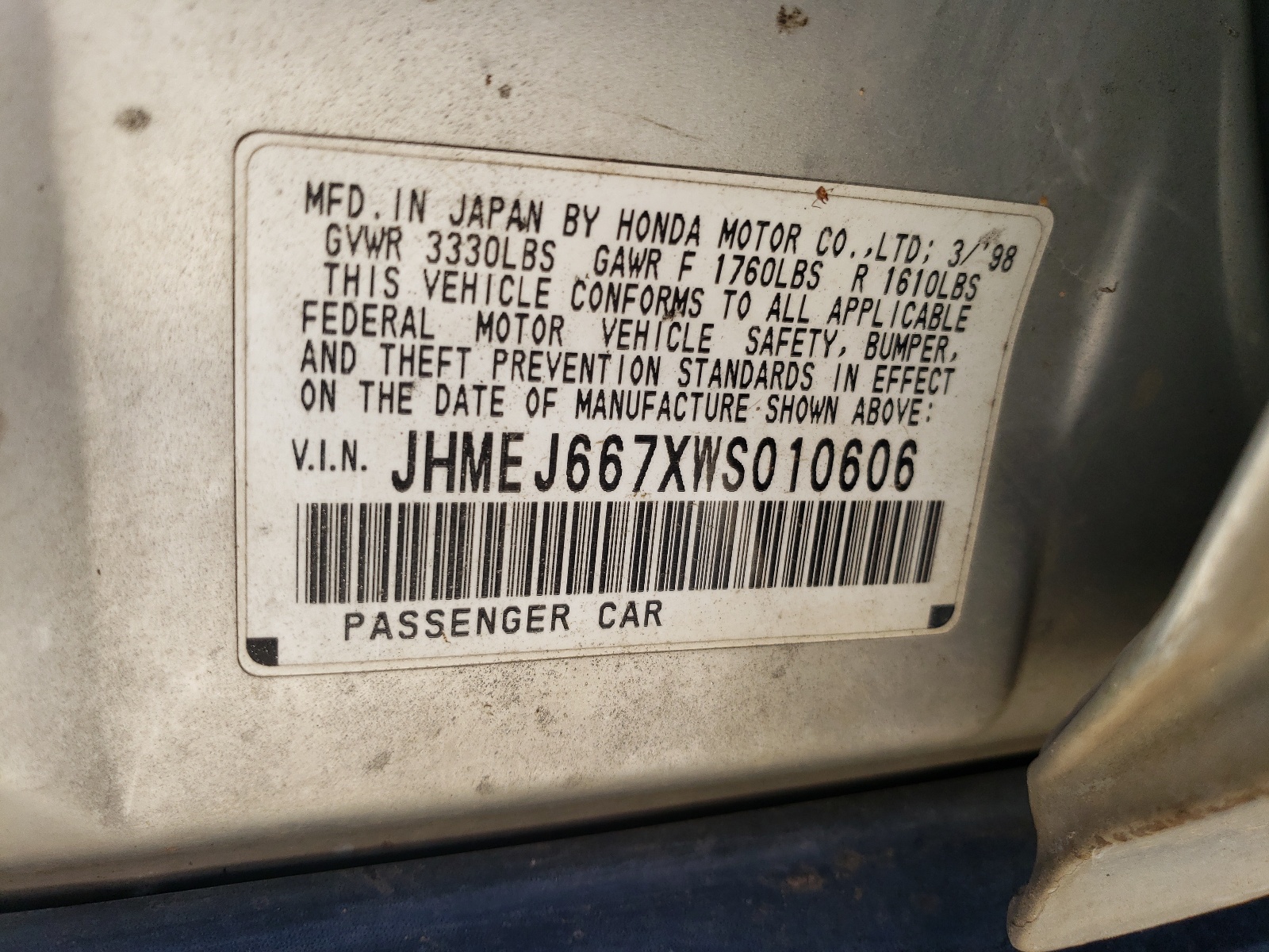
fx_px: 953
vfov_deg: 53.1
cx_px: 634
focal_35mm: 26
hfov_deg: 67.3
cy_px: 476
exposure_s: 1/625
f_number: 1.5
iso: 50
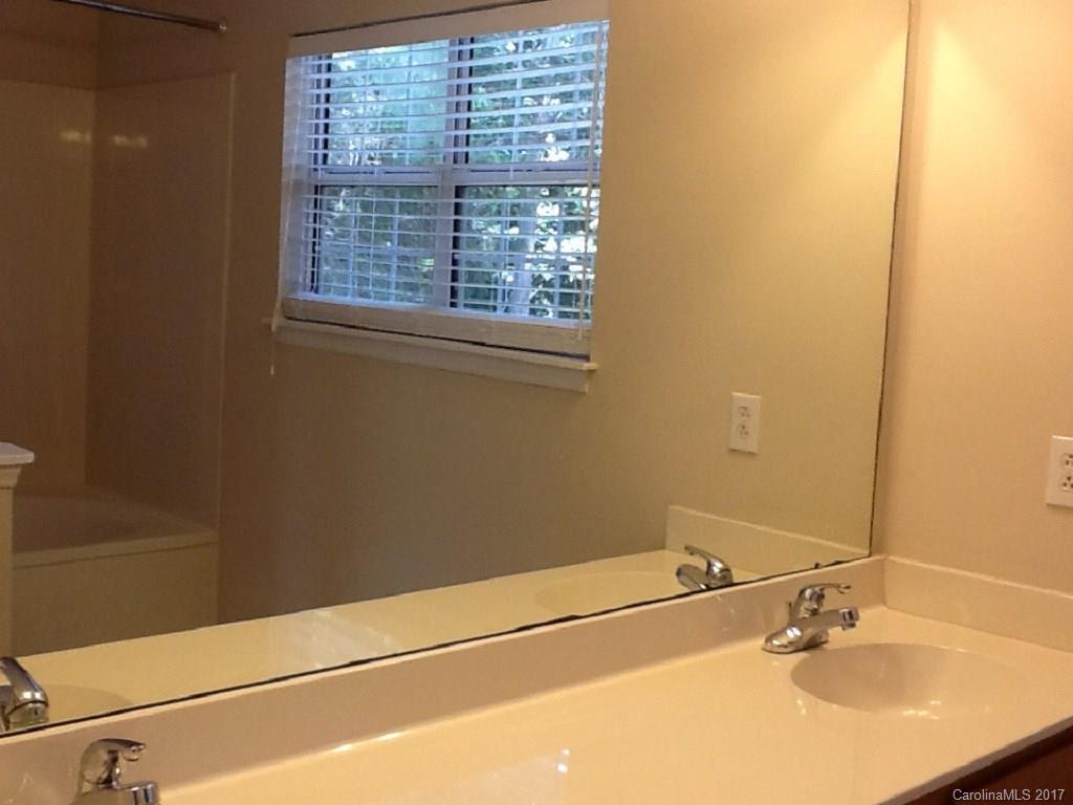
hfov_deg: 42.9
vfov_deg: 32.9
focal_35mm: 44
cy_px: 402
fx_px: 1364
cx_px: 536
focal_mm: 2.03
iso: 64
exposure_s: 1/60
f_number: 2.4
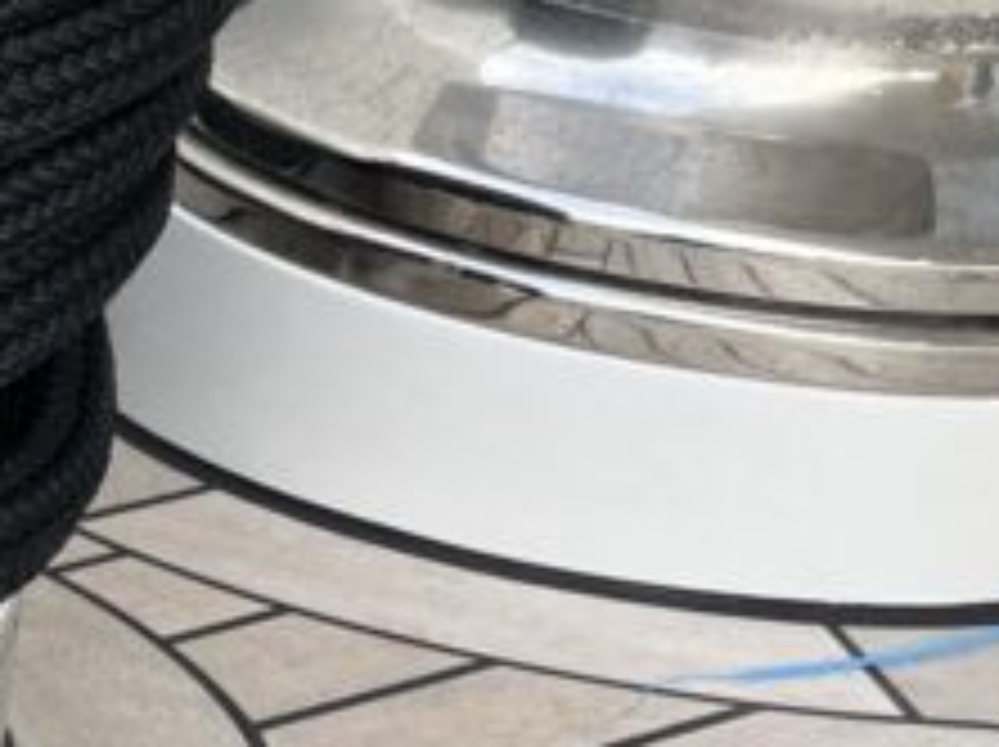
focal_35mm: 120
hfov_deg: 13.2
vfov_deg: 12.3
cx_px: -1242
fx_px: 3459
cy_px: 351
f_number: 1.6
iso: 50
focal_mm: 5.1
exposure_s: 1/407
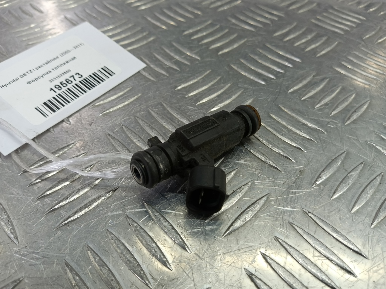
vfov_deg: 58.9
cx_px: 193
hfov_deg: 73.9
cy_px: 144
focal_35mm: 23
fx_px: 256
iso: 105
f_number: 1.6
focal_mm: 4.11
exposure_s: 1/50
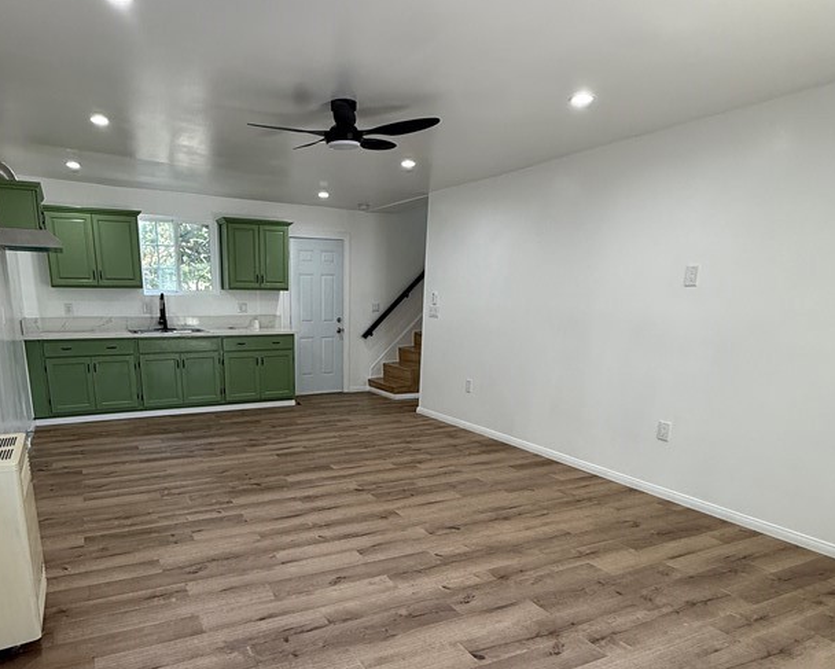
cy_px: 452
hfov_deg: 71.8
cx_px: 335
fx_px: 569
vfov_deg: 59.4
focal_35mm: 23
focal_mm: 2.22
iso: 160
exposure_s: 1/120
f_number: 2.2
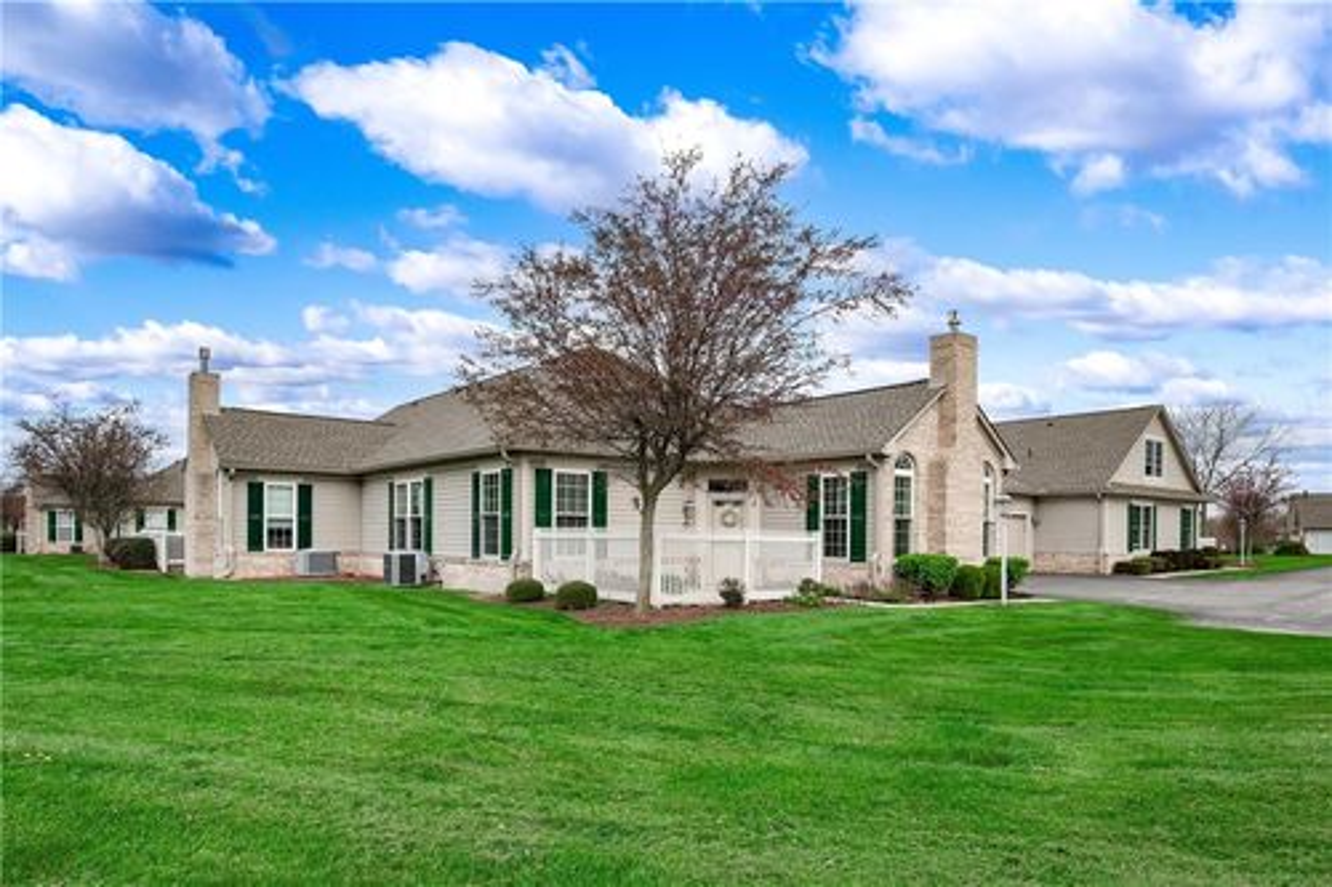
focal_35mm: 18
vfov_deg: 67.3
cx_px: 666
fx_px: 666
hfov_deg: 90.0
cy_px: 444
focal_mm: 18
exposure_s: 1/80
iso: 100
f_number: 8
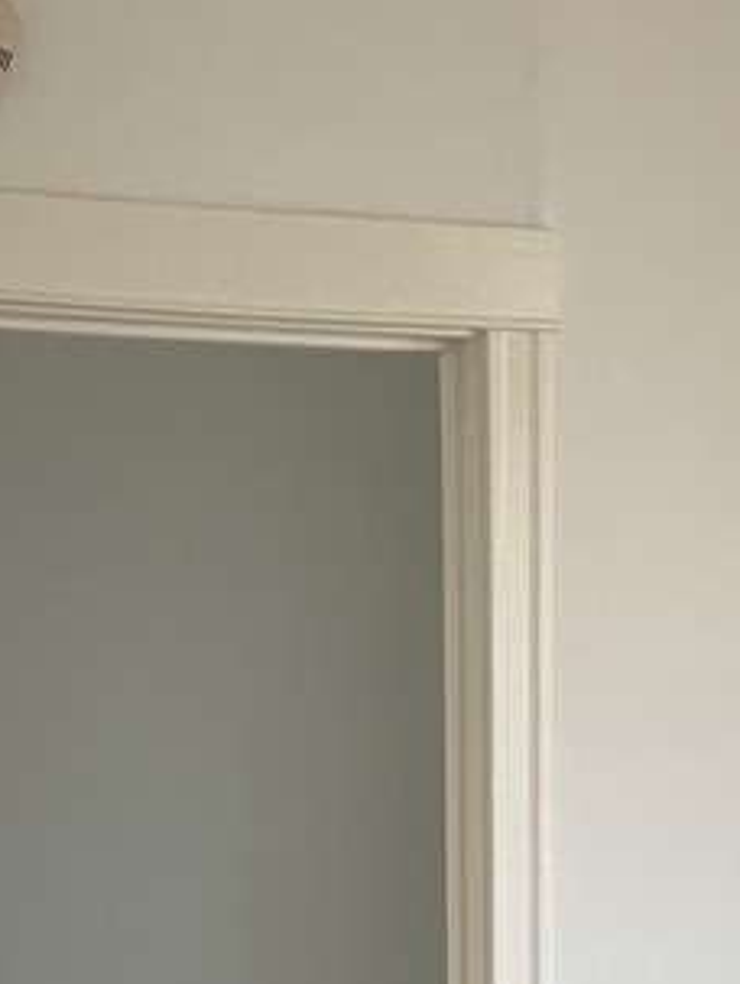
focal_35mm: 89
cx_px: 425
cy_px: 1487
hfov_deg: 16.6
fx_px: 2531
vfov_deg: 19.2
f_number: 1.6
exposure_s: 1/60
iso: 250
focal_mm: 5.1
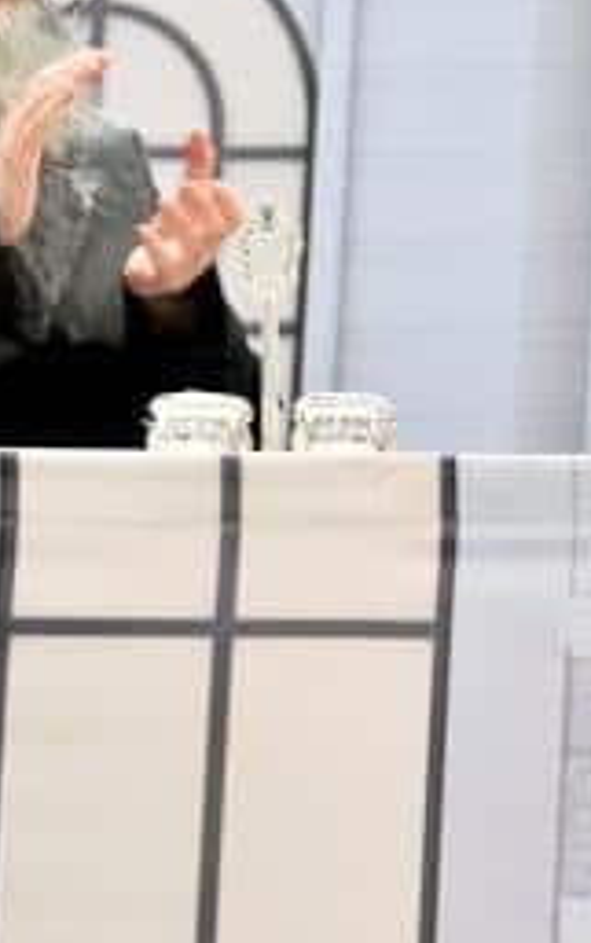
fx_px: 8156
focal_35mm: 317
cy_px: 31
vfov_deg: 6.6
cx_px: 1806
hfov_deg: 4.0
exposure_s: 1/160
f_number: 4
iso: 1000
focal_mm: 78
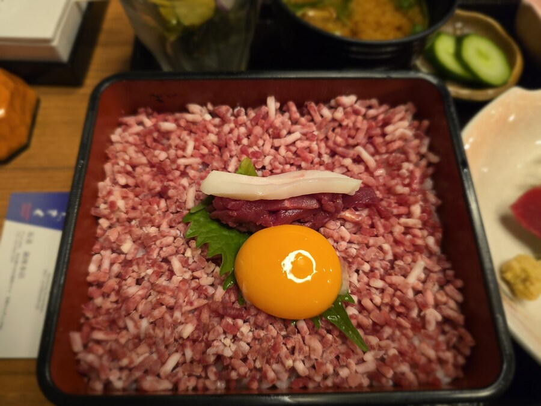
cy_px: 203
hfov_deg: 73.9
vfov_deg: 58.9
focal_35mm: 23
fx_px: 359
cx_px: 270
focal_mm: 6.3
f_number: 1.7
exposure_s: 1/33
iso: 320
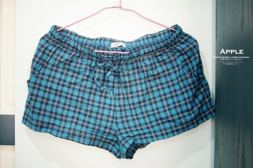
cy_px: 84
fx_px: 368
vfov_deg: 25.7
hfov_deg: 37.9
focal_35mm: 52
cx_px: 126
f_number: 1.8
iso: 1000
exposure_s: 1/60
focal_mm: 35
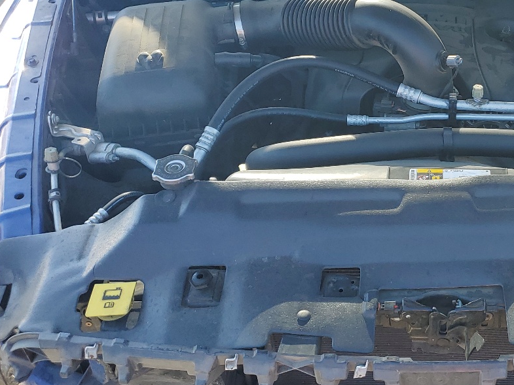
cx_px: 454
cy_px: 131
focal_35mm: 53
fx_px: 787
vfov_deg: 27.4
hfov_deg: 34.3
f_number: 1.5
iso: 50
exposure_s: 1/476
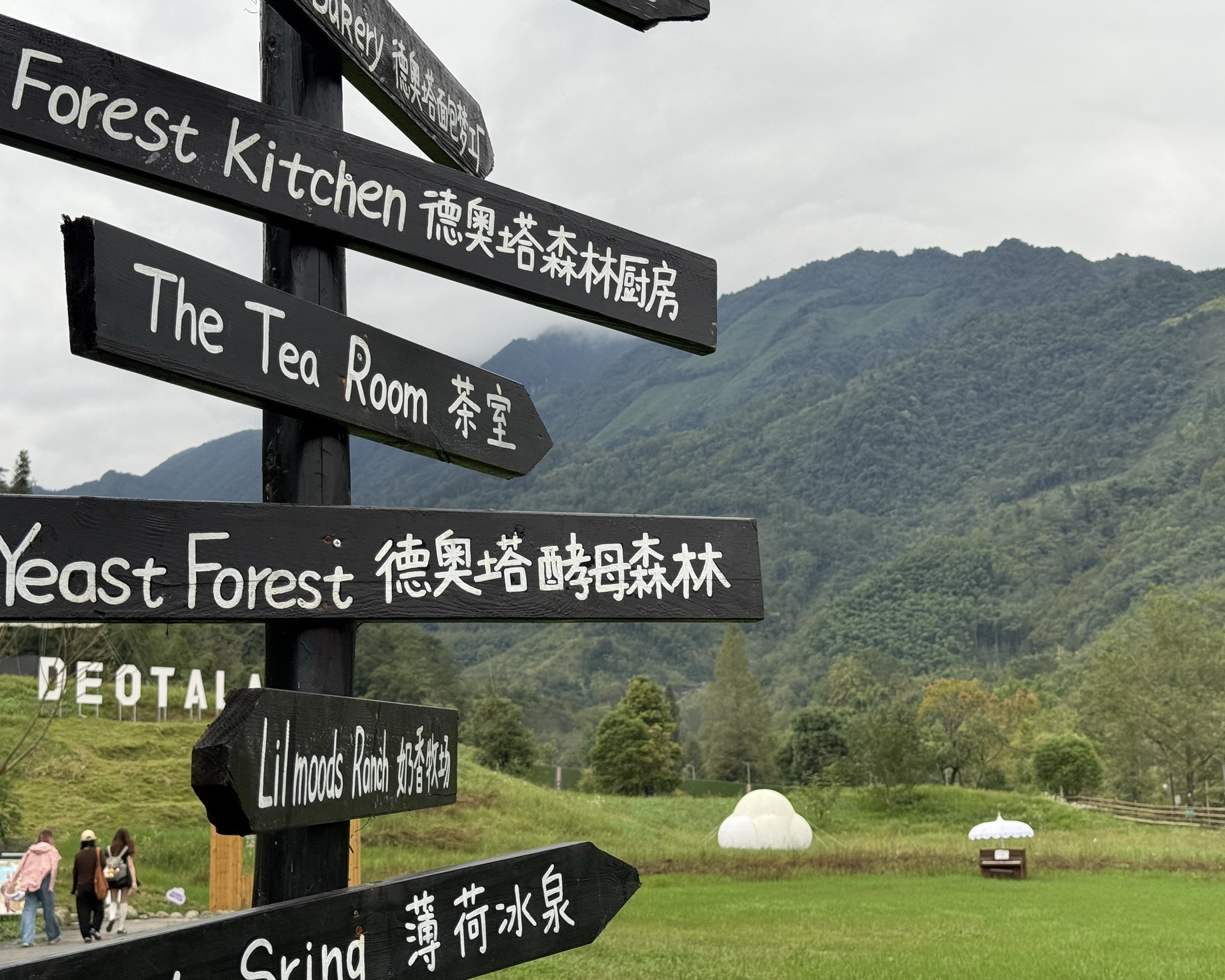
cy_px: 488
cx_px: 597
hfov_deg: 36.6
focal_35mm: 51
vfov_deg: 29.7
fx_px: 1849
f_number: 1.78
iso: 80
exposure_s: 1/356
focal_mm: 6.76
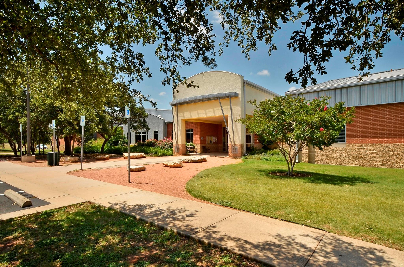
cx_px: 202
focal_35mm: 20
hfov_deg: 85.5
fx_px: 218
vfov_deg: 63.0
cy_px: 134
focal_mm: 13
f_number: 18
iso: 200
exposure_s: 1/125
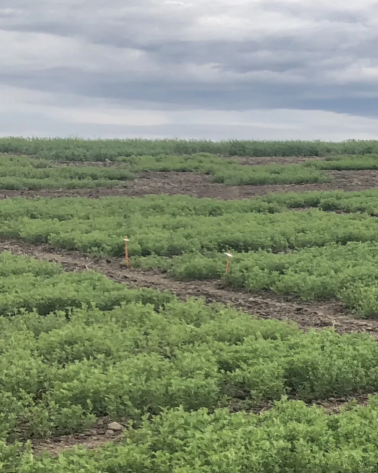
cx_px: 690
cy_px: 465
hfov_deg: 14.5
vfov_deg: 20.0
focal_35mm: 93
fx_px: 1301
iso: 20
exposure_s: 1/1279
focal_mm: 3.99
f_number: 1.8
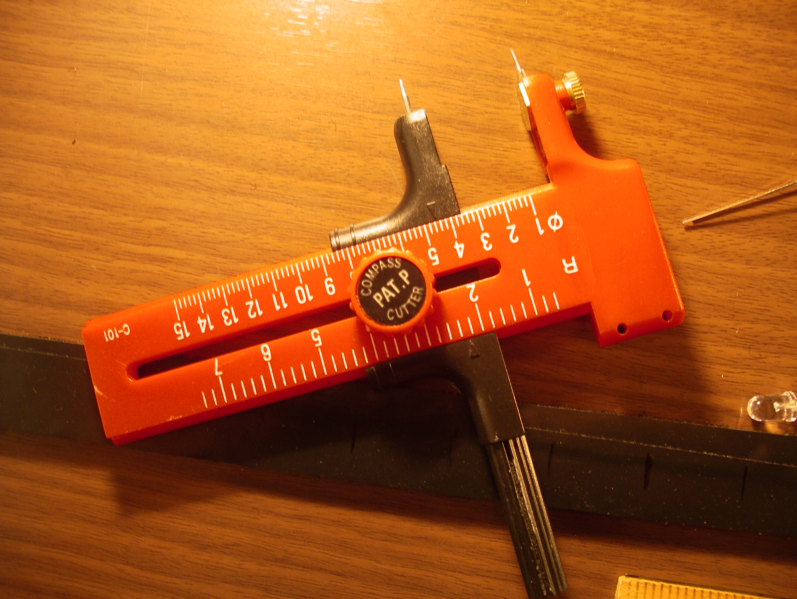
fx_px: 852
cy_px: 300
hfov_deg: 50.1
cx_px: 398
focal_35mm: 37
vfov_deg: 38.7
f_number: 2.8
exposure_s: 1/20
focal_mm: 7.8
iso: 200
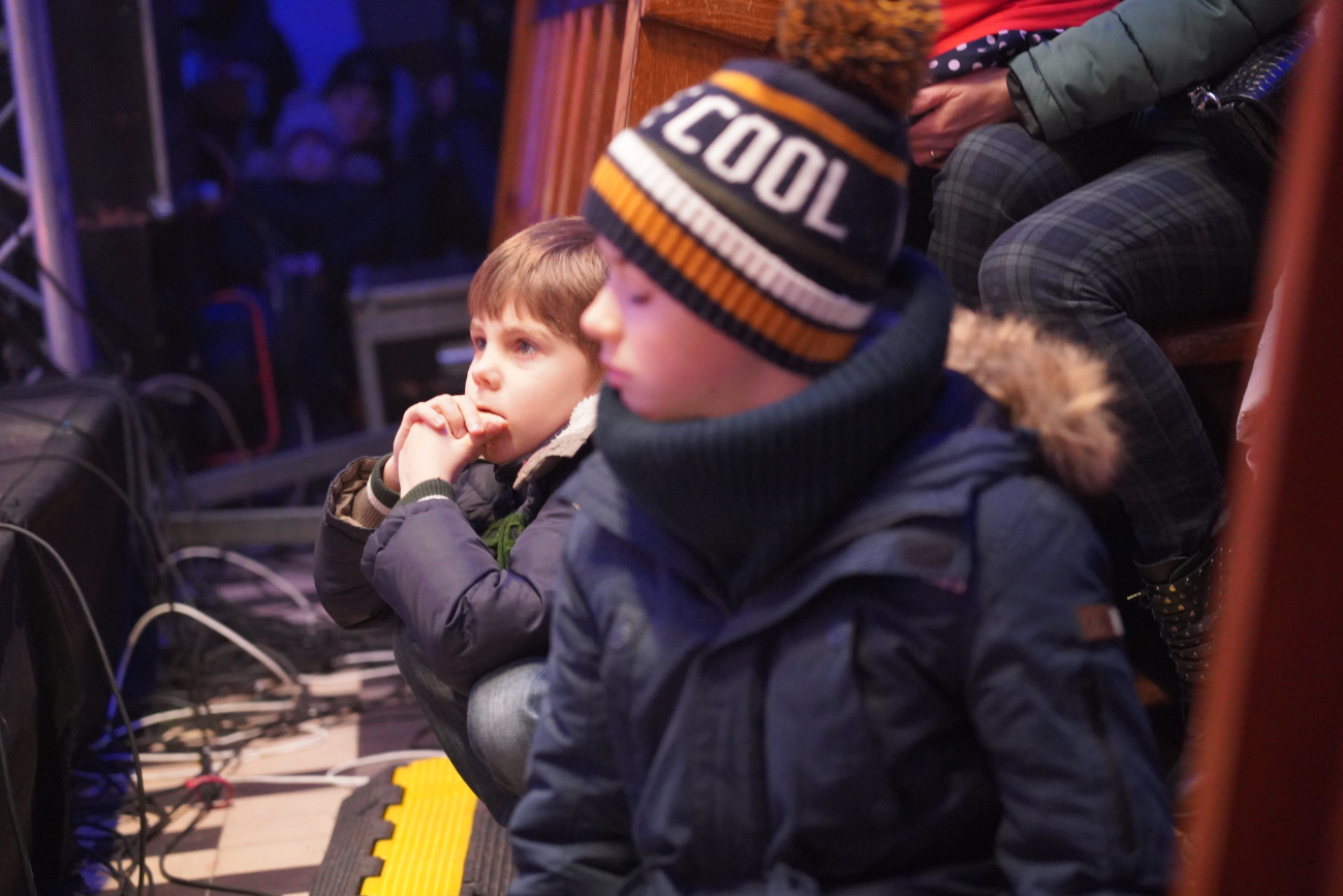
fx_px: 3917
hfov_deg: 19.5
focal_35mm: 105
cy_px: 448
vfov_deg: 13.0
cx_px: 672
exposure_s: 1/60
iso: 12800
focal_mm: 105
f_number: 4
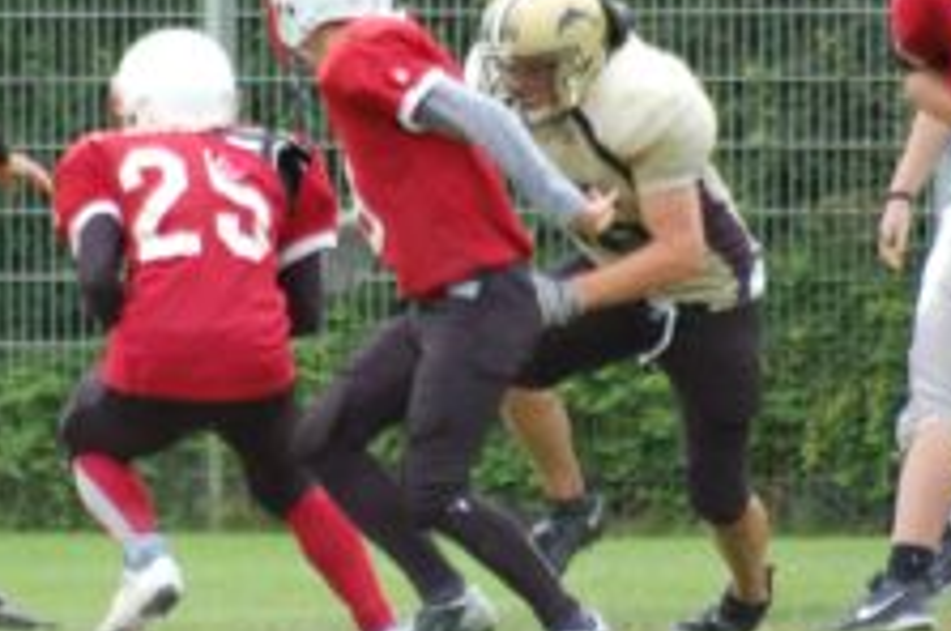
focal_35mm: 913
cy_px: 171
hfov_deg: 2.3
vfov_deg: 1.5
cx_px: 339
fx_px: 24083
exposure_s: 1/500
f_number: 5.6
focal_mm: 300
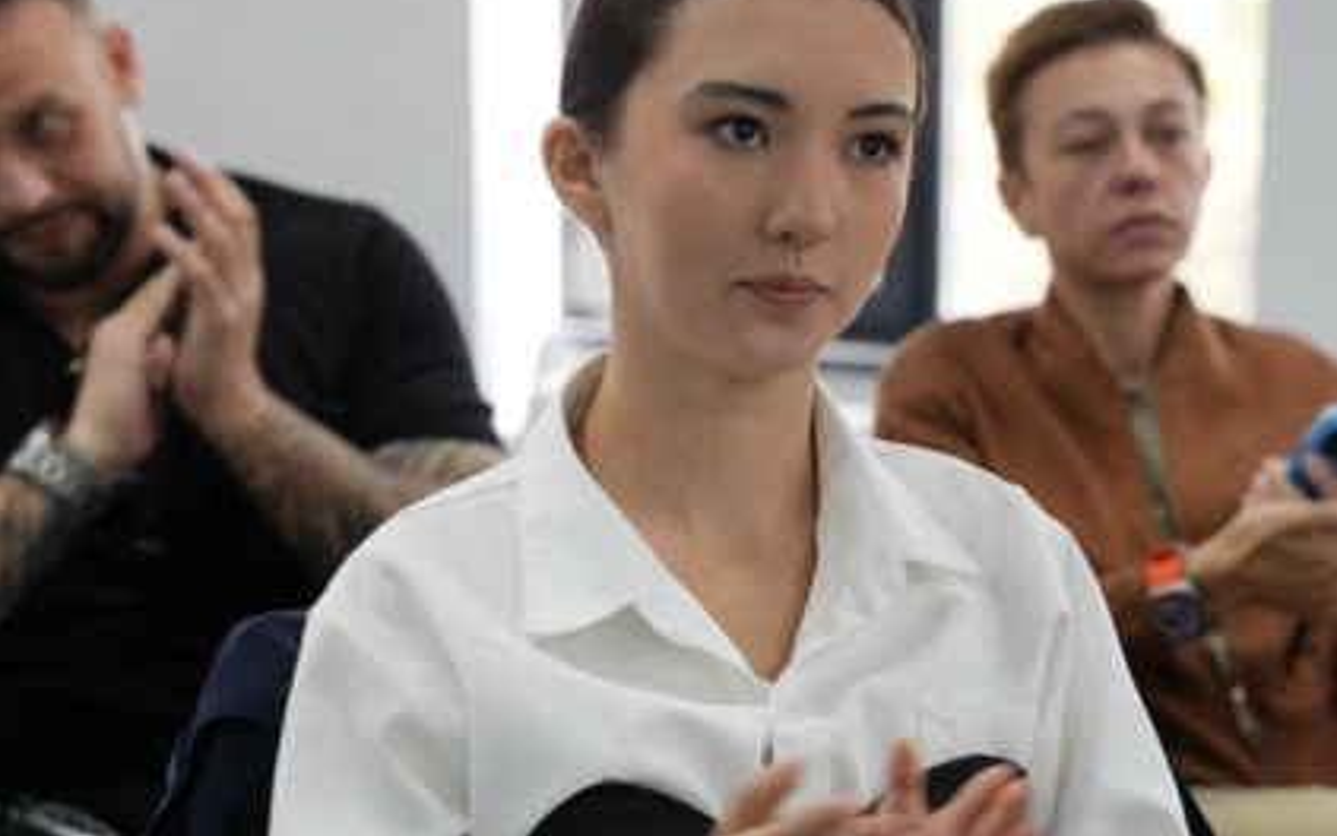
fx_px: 3763
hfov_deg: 20.1
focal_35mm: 103
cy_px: 535
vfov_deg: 12.7
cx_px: 670
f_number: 4.5
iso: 640
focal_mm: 66.8
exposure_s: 1/125
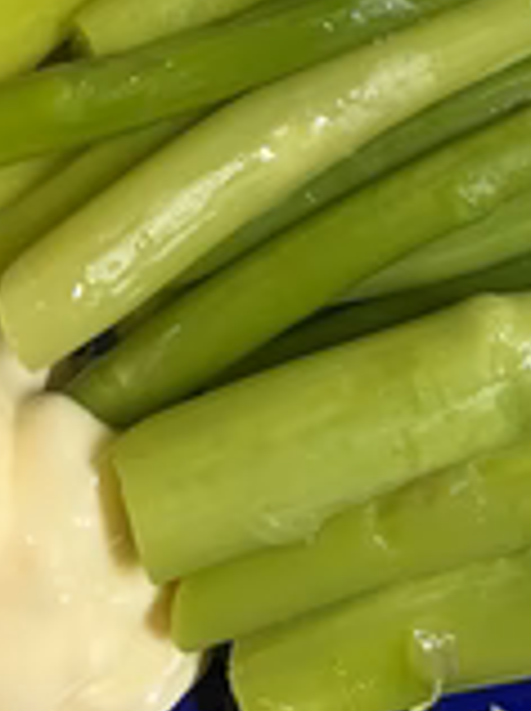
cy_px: 63
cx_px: 405
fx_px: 1354
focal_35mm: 66
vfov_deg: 28.2
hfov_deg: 22.0
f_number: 1.6
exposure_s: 1/50
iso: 200
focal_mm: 5.1
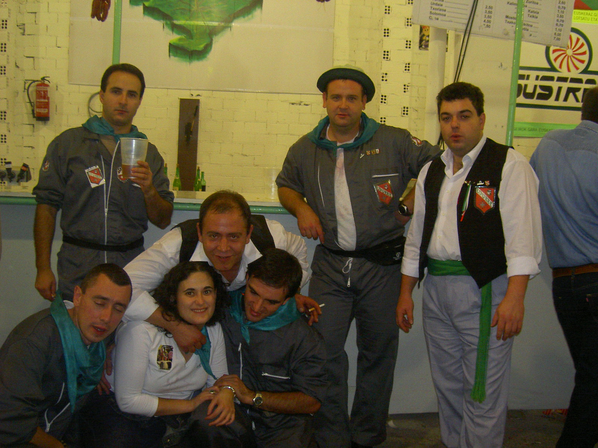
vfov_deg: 36.8
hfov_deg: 47.9
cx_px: 299
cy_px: 224
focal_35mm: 39
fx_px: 674
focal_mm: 8
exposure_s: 1/59.5
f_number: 2.8
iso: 100
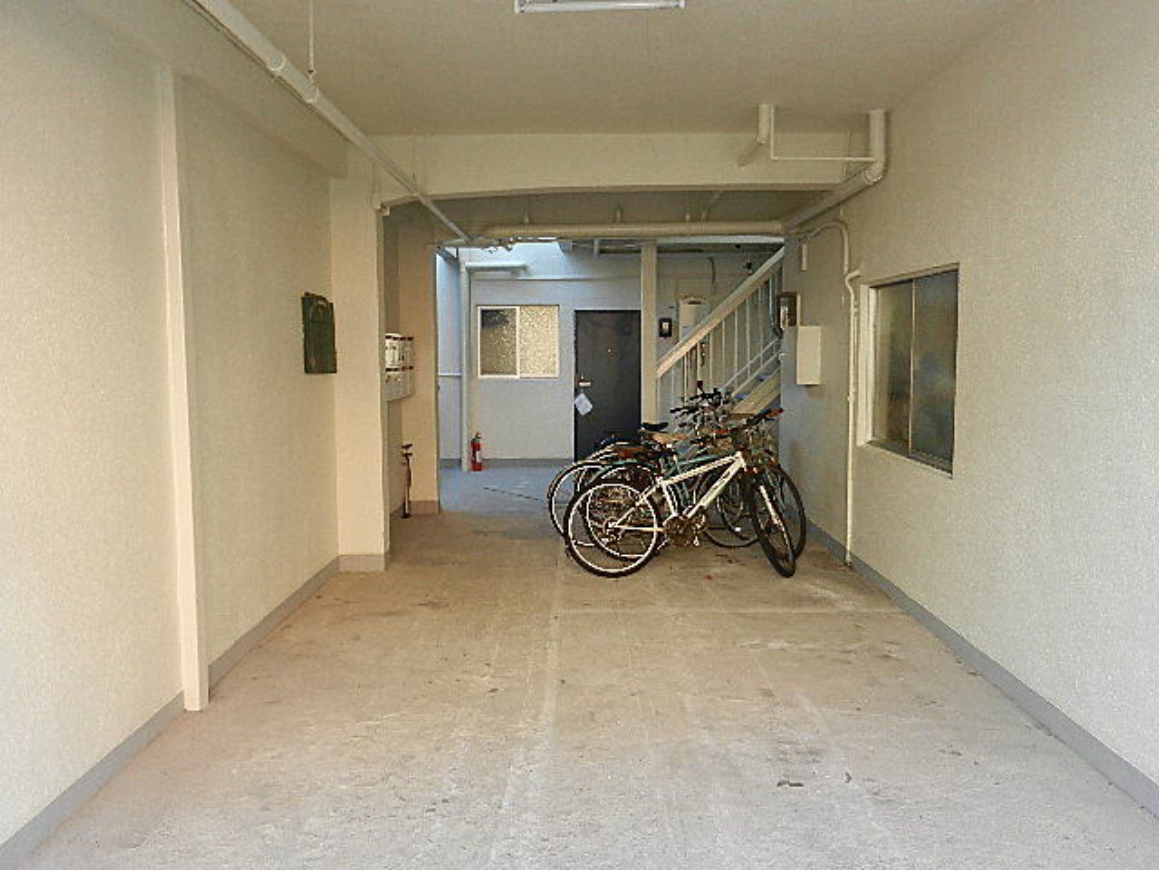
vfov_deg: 48.2
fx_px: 971
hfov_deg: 61.7
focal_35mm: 29
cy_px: 435
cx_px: 580
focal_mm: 5.1
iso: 160
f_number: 3.6
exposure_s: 1/40
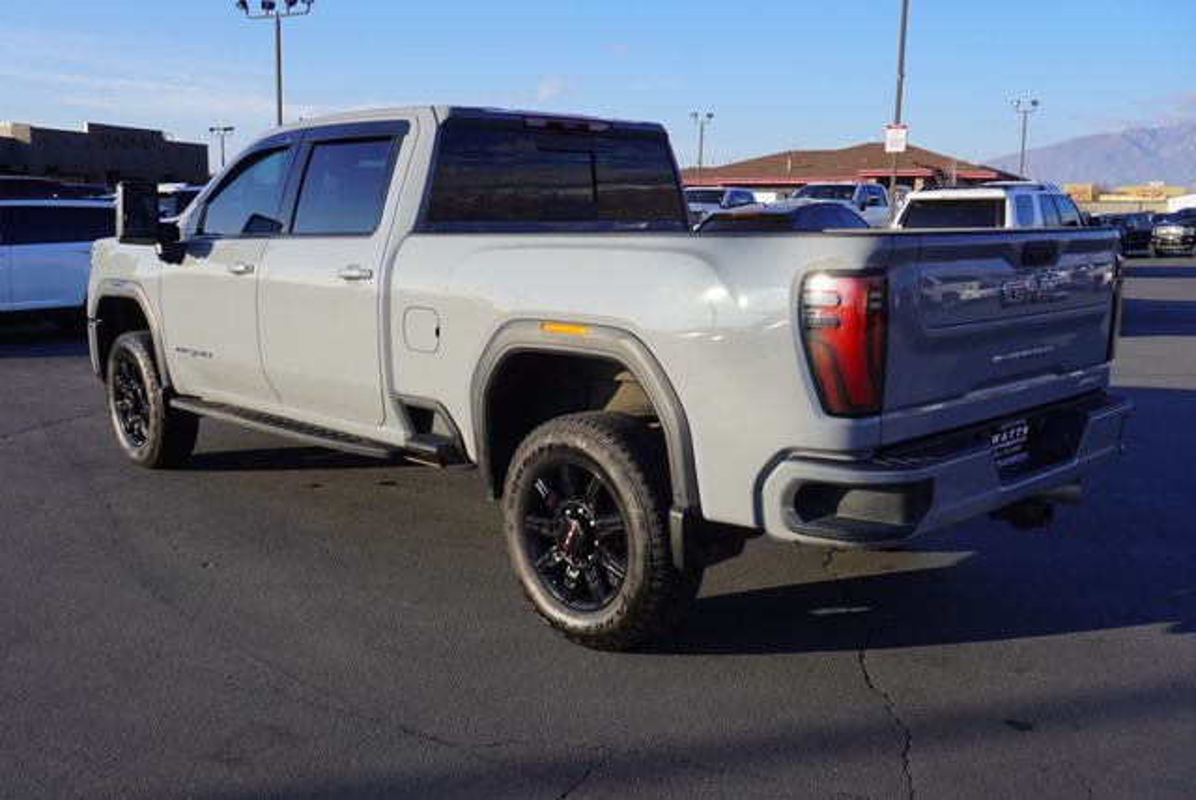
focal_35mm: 33
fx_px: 1097
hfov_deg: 57.2
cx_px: 598
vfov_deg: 40.0
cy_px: 400
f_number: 9
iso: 100
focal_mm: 22
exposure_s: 1/125
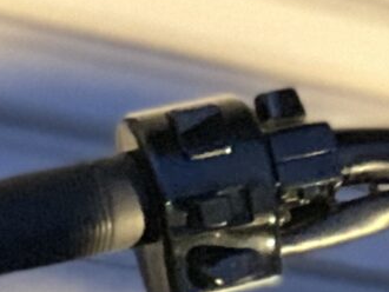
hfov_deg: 4.9
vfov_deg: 3.6
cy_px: 945
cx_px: 434
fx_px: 4532
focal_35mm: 403
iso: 640
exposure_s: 1/30
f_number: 2.4
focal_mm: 6
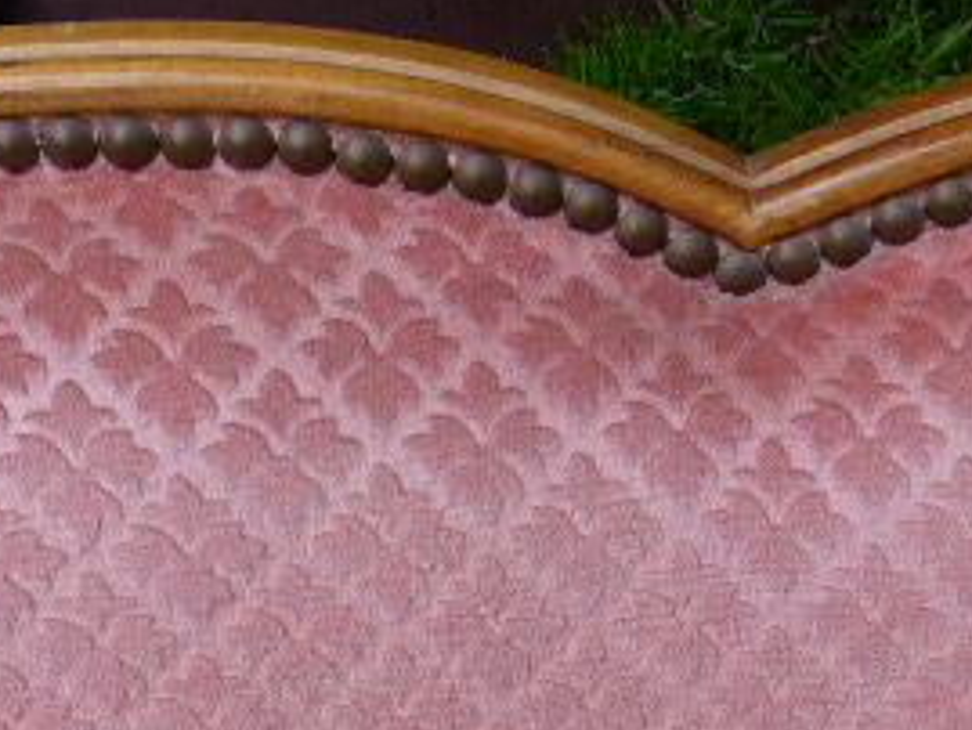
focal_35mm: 76
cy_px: 708
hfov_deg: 25.4
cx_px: 697
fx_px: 2135
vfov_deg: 18.9
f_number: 4
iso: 100
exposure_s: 1/250
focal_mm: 5.7
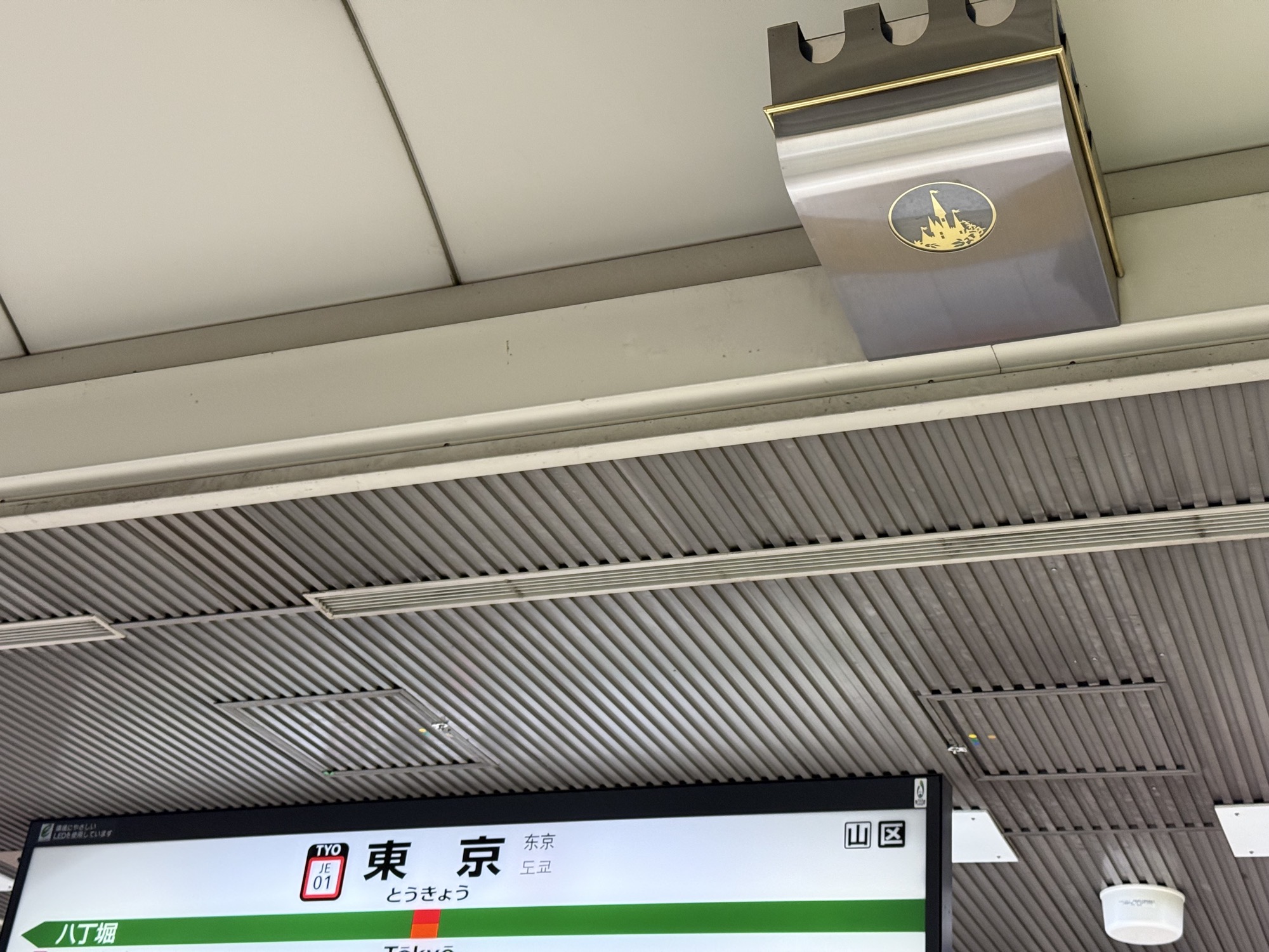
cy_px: 476
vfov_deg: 30.3
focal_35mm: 48
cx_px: 634
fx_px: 1760
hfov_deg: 39.7
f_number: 1.78
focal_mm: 6.76
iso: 250
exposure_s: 1/40
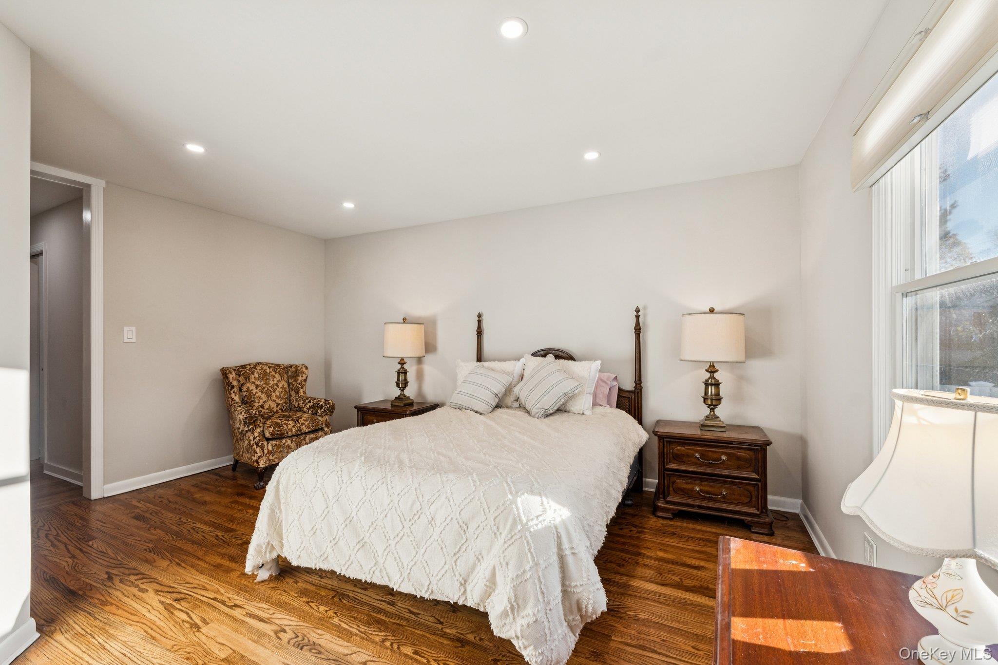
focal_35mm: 14
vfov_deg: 81.2
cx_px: 499
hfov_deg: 104.3
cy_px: 332
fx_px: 388
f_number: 9
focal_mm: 14
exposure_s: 1/125
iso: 640
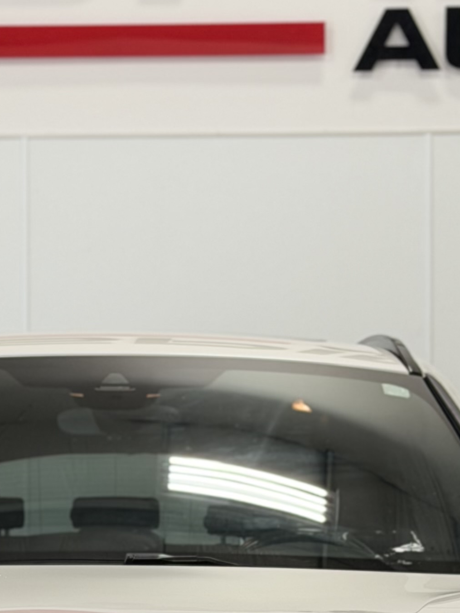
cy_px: 582
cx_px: 106
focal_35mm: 143
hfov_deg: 10.4
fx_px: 2533
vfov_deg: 13.6
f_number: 1.78
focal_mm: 6.76
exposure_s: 1/136
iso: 50
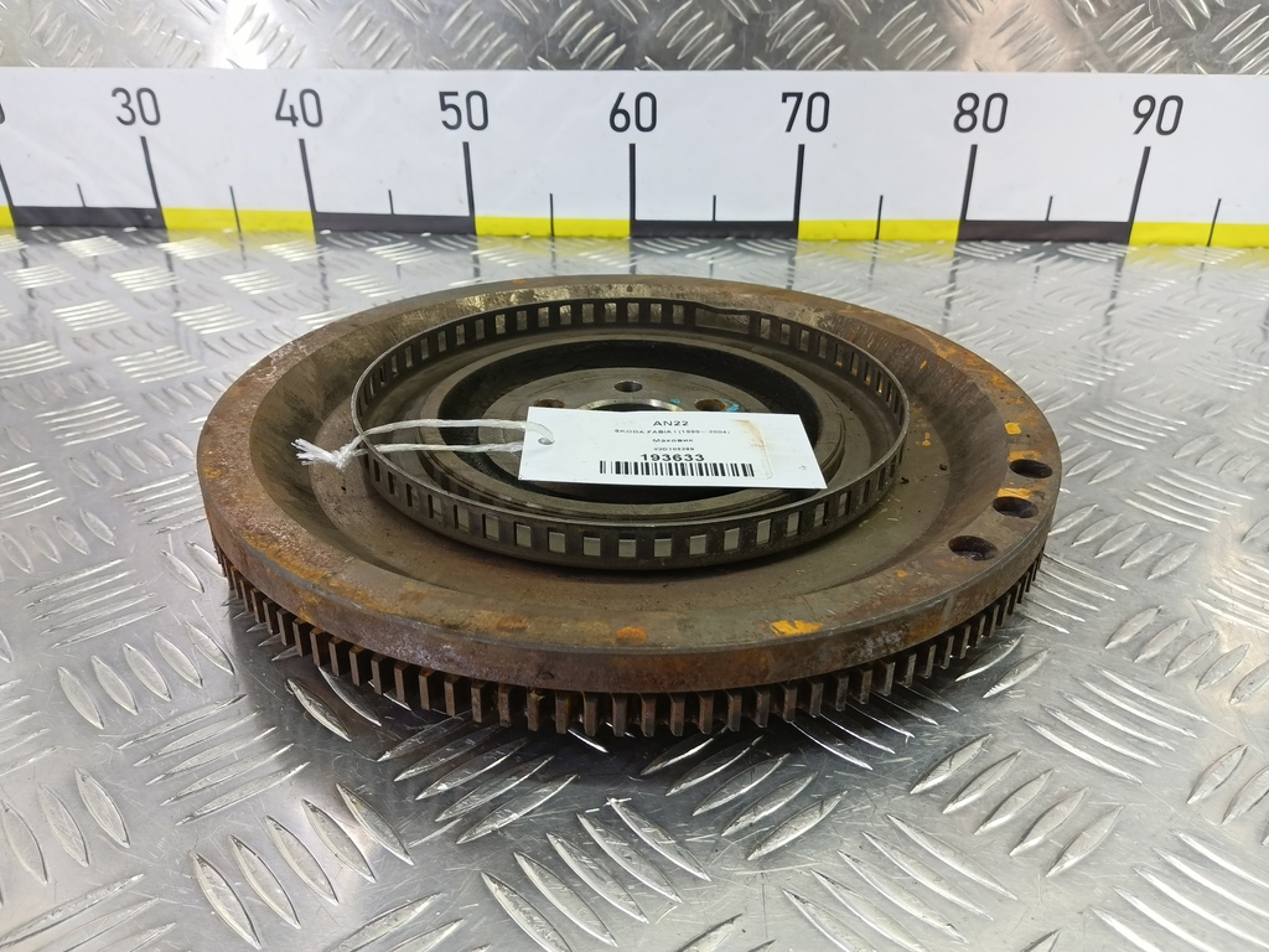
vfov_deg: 58.9
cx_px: 634
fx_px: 843
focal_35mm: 23
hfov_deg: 73.9
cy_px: 476
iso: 185
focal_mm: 4.11
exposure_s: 1/50
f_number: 1.6
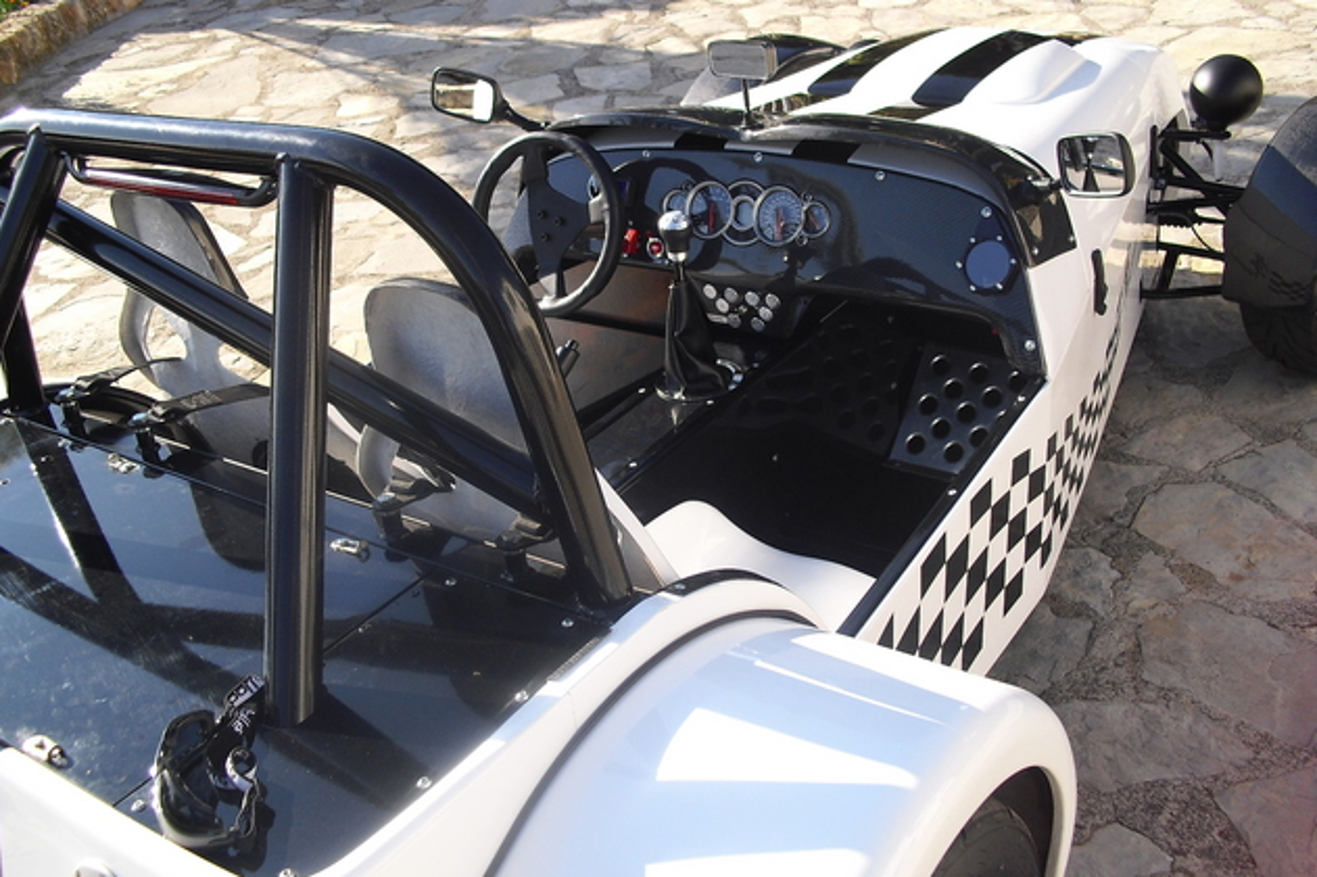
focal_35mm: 38
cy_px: 409
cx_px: 651
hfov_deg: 50.7
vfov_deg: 35.0
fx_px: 1389
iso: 100
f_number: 7.8
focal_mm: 6.3
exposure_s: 1/80
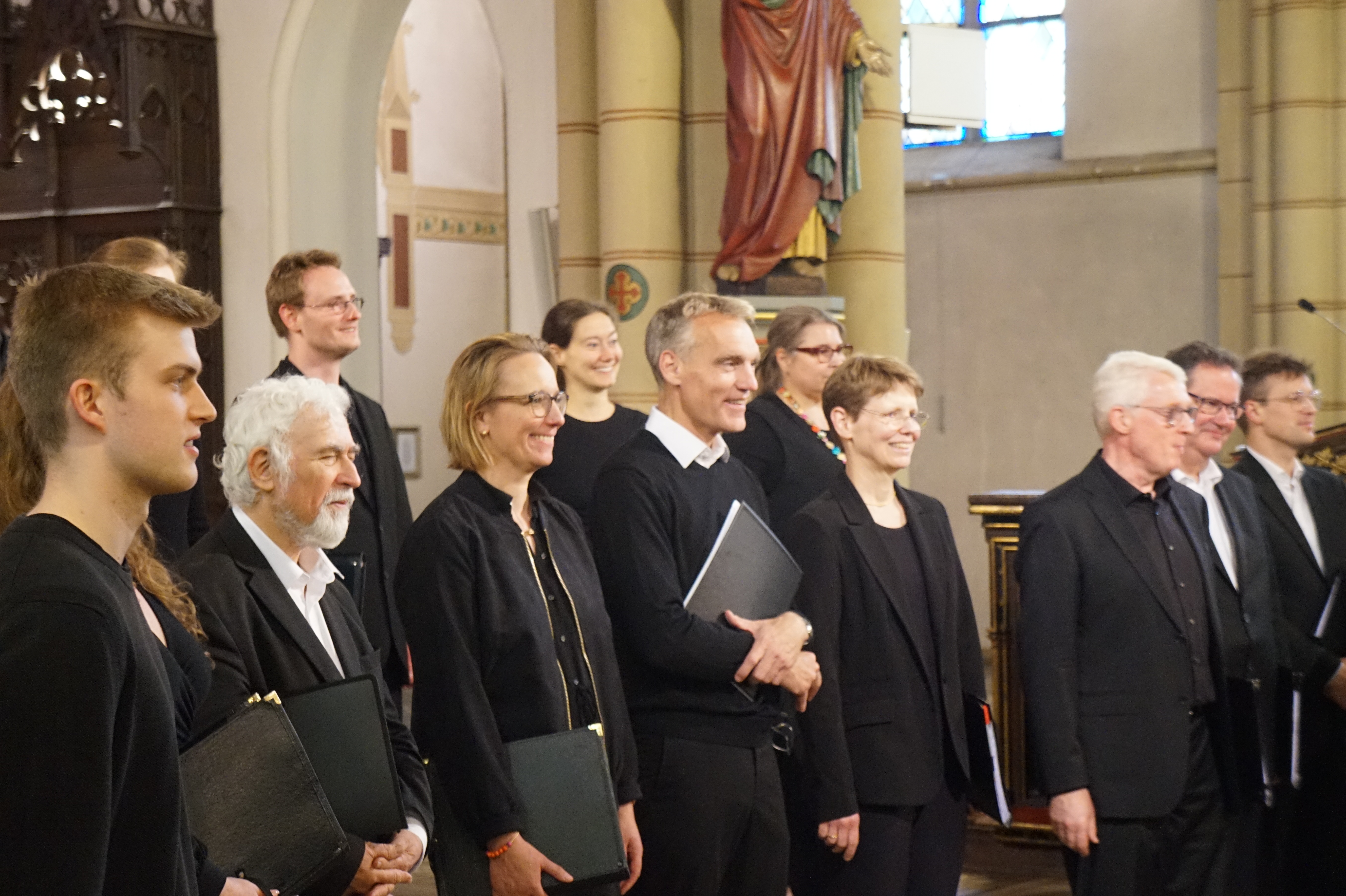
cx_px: 673
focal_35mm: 82
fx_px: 3083
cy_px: 448
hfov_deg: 24.6
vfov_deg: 16.5
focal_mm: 55
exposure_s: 1/15
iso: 3200
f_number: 5.6
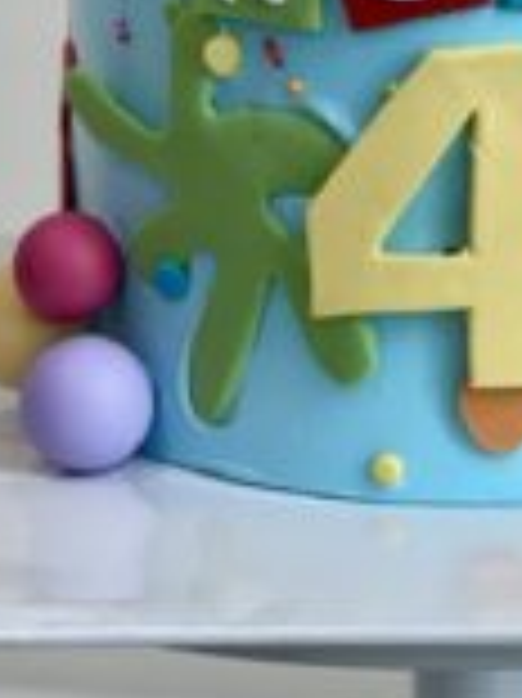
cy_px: -223
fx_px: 4429
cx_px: 468
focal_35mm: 220
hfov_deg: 6.7
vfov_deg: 8.9
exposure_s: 1/100
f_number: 2.2
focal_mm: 7.5
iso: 50
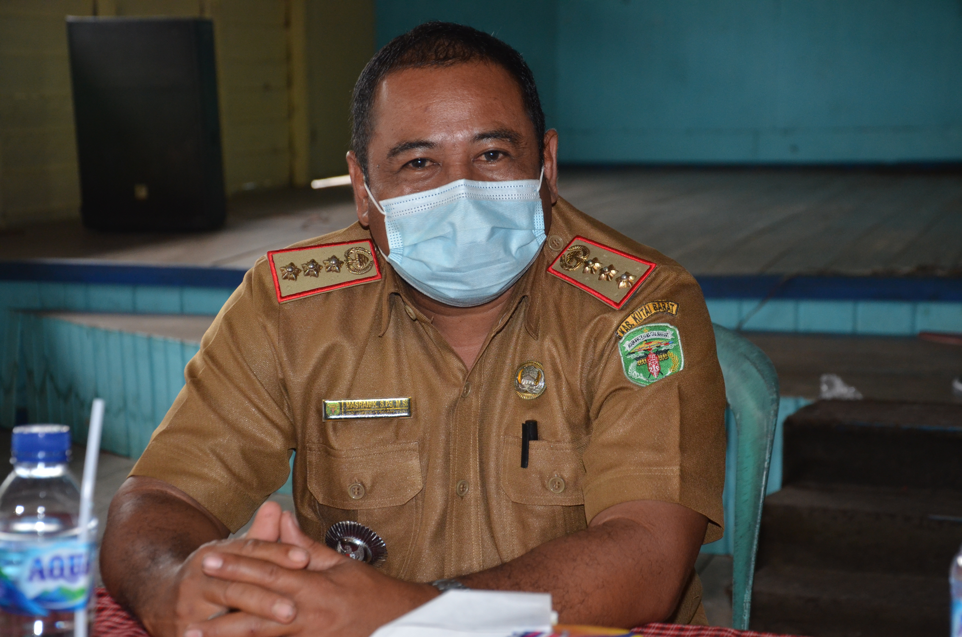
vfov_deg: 18.1
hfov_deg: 27.0
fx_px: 2000
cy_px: 318
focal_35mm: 75
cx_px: 481
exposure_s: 1/60
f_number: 5
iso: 800
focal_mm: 50
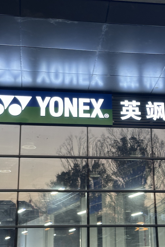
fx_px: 461
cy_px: 124
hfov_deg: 20.3
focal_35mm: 67
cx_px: 100
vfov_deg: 30.1
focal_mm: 6.86
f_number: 1.78
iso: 80
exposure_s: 1/50
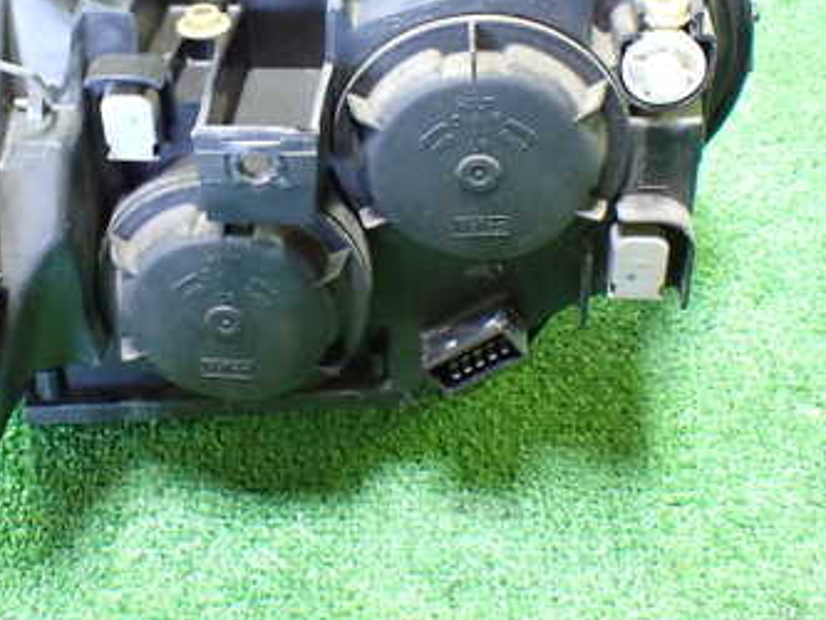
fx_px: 1289
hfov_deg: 34.7
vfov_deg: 26.6
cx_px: 191
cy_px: 134
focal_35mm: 54
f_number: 2.3
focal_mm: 5.4
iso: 800
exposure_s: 1/30
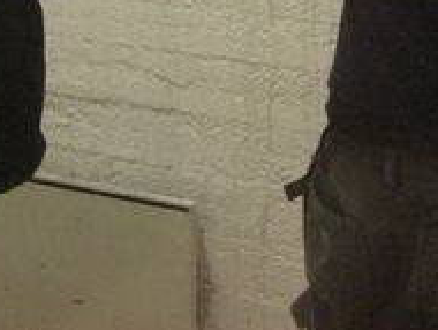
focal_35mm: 128
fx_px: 1622
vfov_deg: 11.0
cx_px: 226
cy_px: -208
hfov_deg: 15.4
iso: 800
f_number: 2.8
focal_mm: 7.9
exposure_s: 1/250
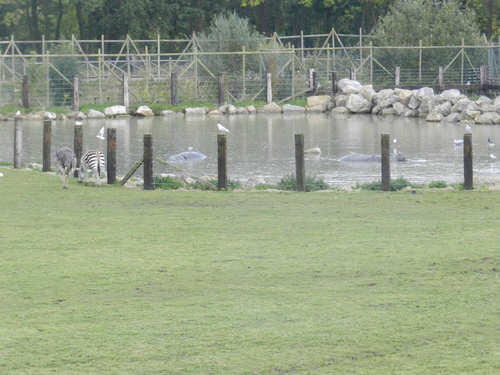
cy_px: 188
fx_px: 3452
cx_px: 250
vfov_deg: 6.2
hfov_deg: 8.3
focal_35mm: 239
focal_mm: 42.4
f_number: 5.1
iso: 160
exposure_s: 1/100
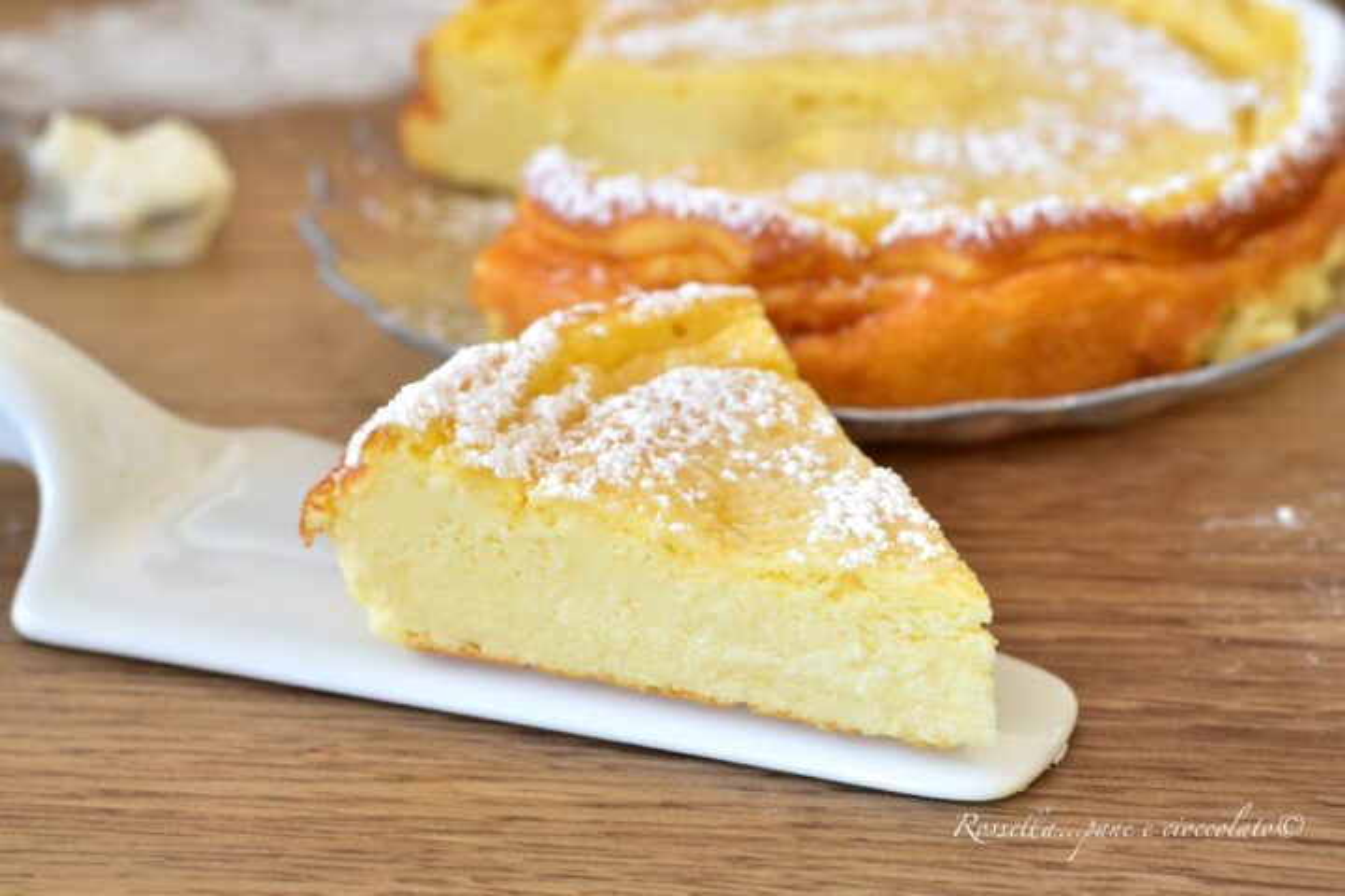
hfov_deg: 27.0
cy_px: 448
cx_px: 672
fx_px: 2802
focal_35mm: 75
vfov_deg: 18.2
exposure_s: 1/13
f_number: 6.3
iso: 800
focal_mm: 50
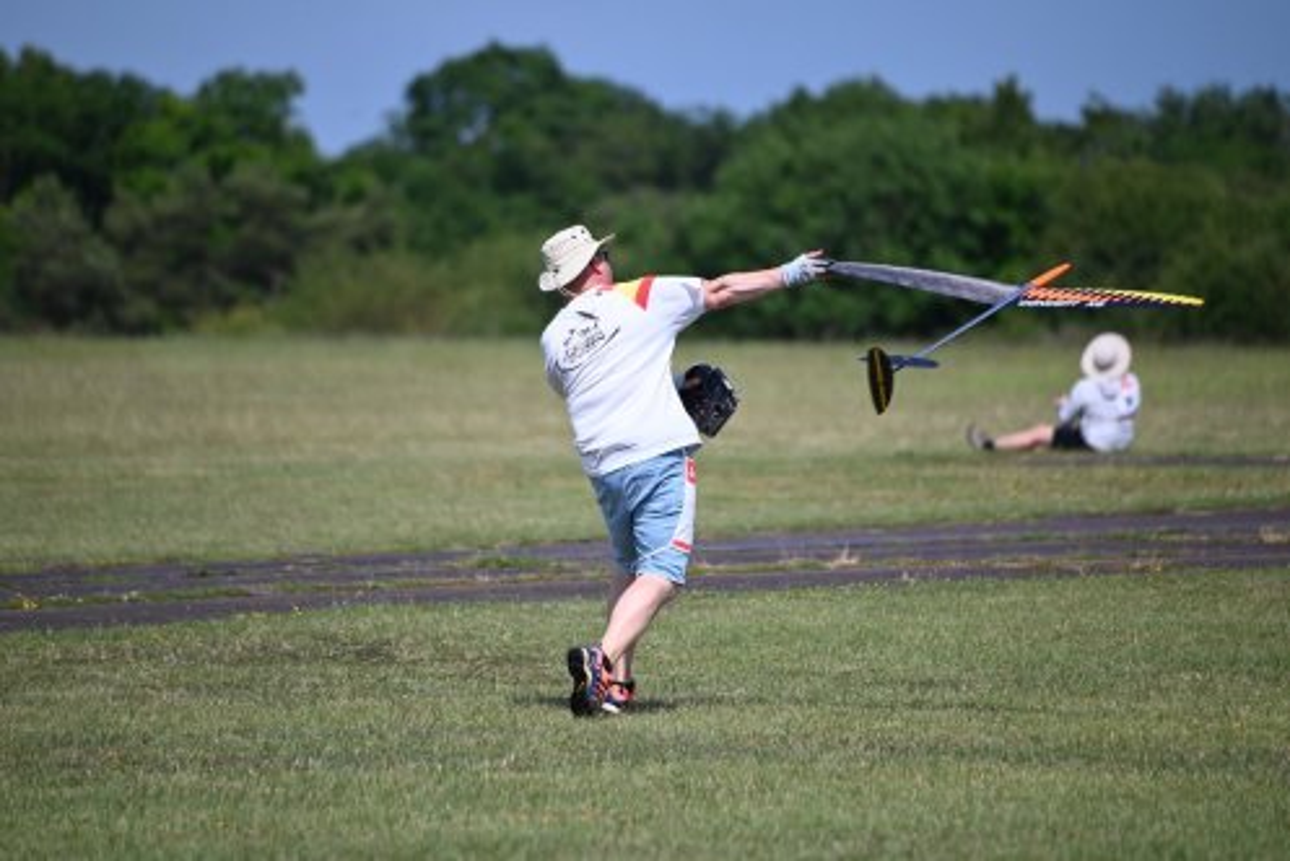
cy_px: 430
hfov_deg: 5.2
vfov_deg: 3.4
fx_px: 14341
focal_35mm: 400
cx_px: 645
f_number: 7.1
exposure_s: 1/3200
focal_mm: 400
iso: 500
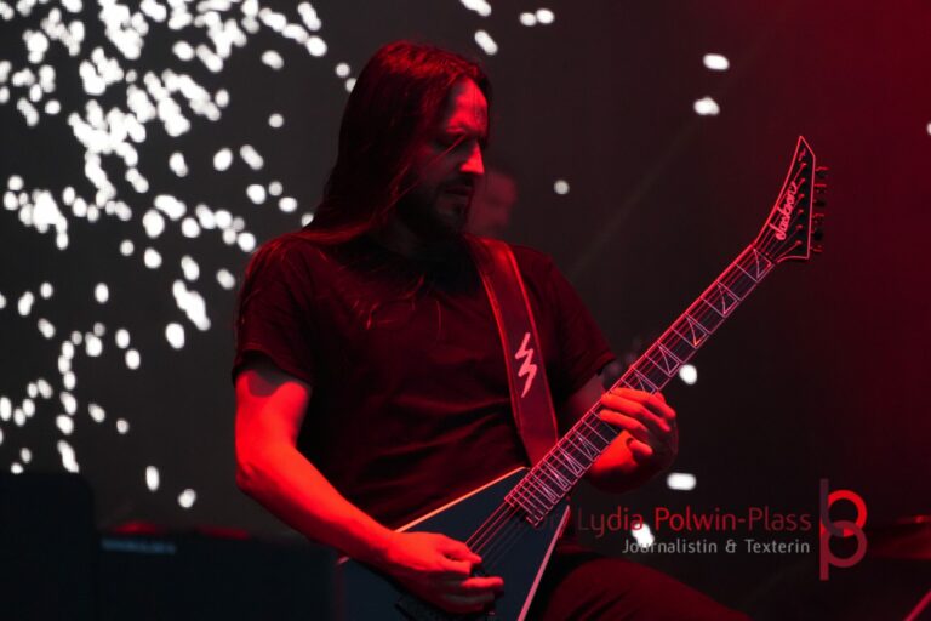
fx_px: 6633
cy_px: 310
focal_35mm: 256
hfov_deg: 8.0
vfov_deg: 5.4
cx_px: 466
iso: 6400
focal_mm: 171
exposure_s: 1/200
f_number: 6.3
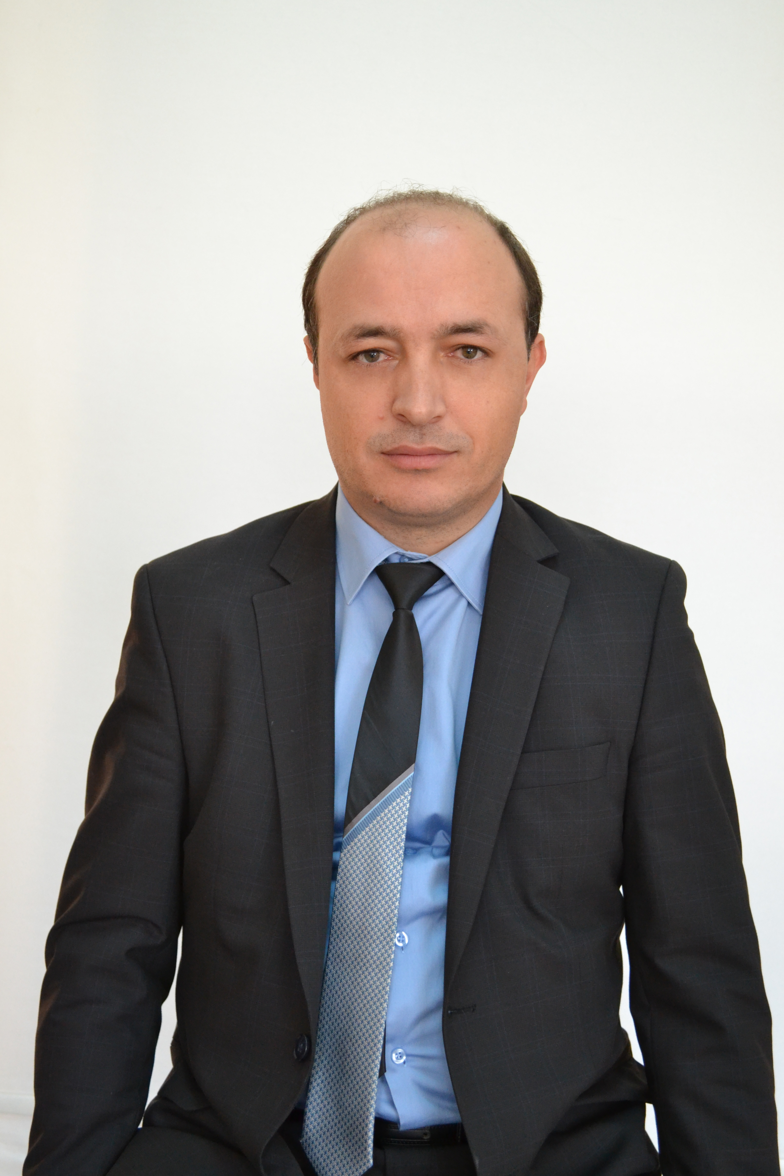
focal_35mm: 51
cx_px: 392
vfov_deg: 38.9
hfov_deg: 26.5
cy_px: 588
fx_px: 1666
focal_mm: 34
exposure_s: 1/100
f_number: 5
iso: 1600
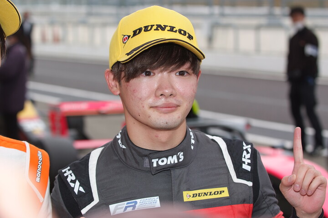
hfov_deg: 19.5
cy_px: 109
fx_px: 957
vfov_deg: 13.0
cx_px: 164
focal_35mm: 105
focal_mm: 70
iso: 100
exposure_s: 1/142
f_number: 5.6
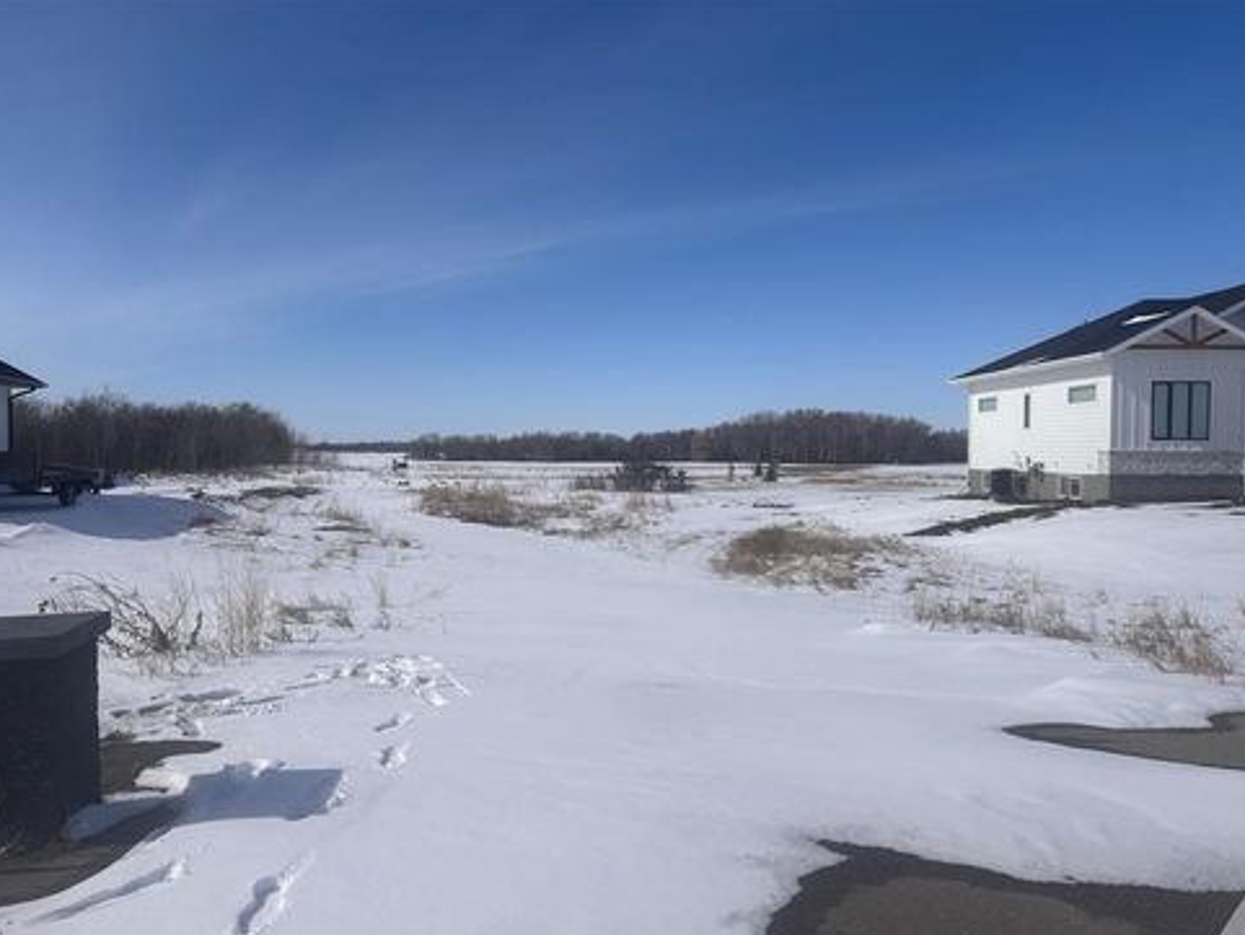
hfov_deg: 65.3
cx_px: 613
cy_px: 478
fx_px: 971
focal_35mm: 27
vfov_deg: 51.4
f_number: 1.6
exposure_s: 1/13889
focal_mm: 5.96
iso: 50
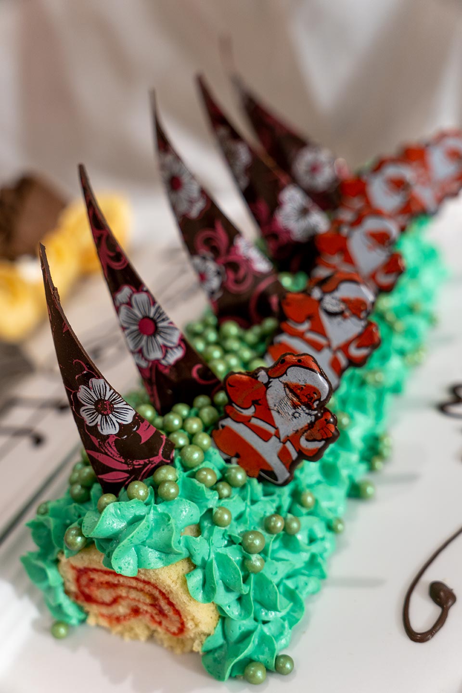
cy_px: 346
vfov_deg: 49.7
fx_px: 748
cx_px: 231
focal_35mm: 39
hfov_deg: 34.3
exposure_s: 1/80
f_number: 2.8
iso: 250
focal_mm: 25.9
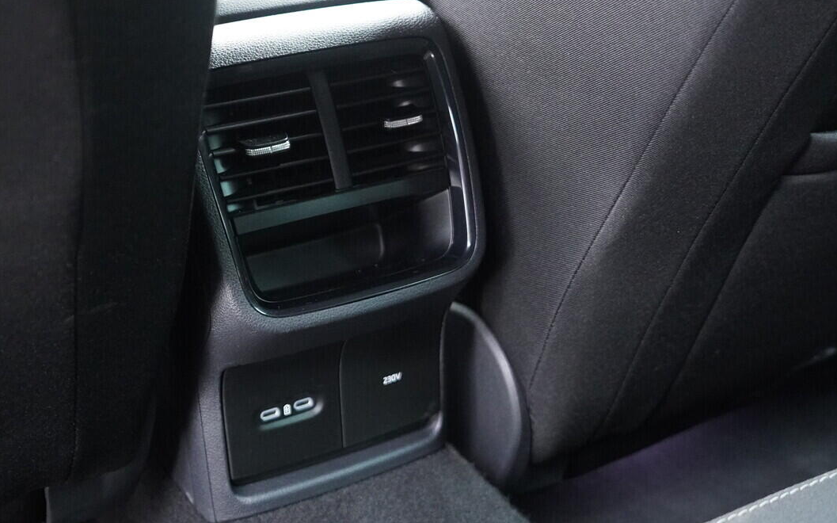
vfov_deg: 25.8
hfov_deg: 40.2
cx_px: 366
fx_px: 1140
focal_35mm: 50
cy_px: 283
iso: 5000
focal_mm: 24
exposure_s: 1/40
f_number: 2.8
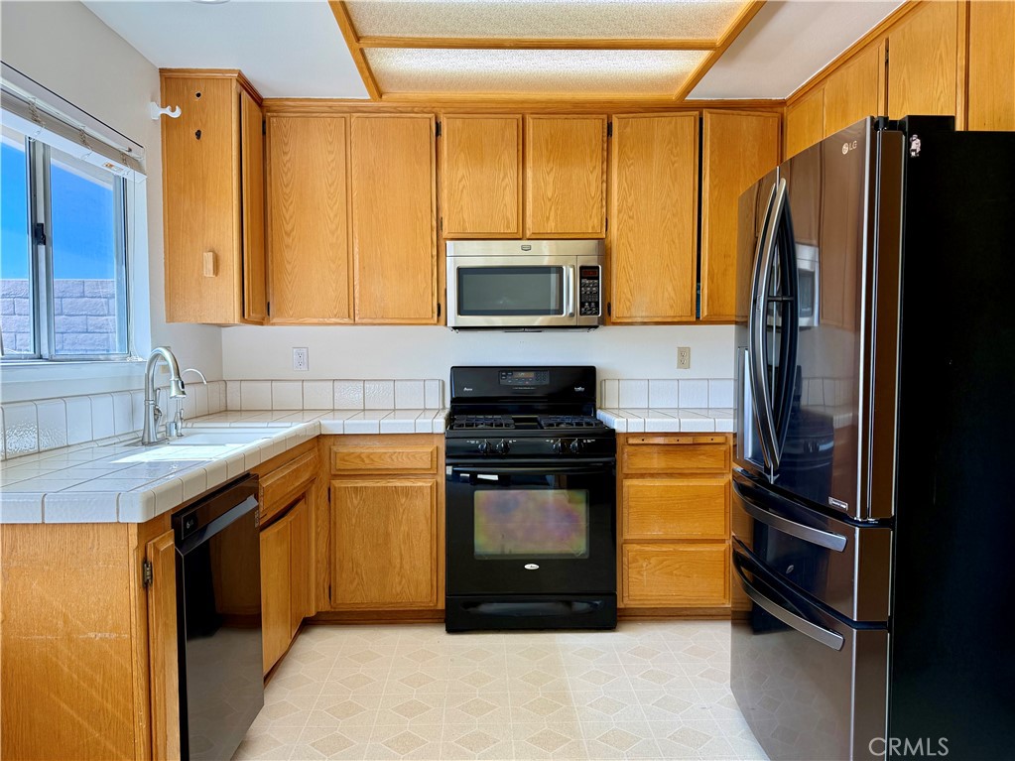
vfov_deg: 56.8
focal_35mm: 24
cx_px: 508
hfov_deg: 71.6
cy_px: 380
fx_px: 704
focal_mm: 6.76
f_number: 1.78
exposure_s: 1/363
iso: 100
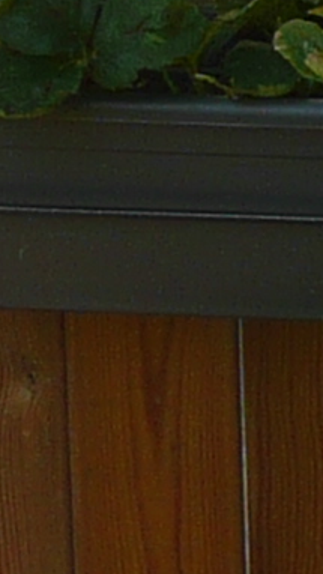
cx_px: 228
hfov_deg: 4.6
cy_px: -71
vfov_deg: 8.1
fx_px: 4003
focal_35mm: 263
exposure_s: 1/320
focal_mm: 4.9
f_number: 3.4
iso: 100
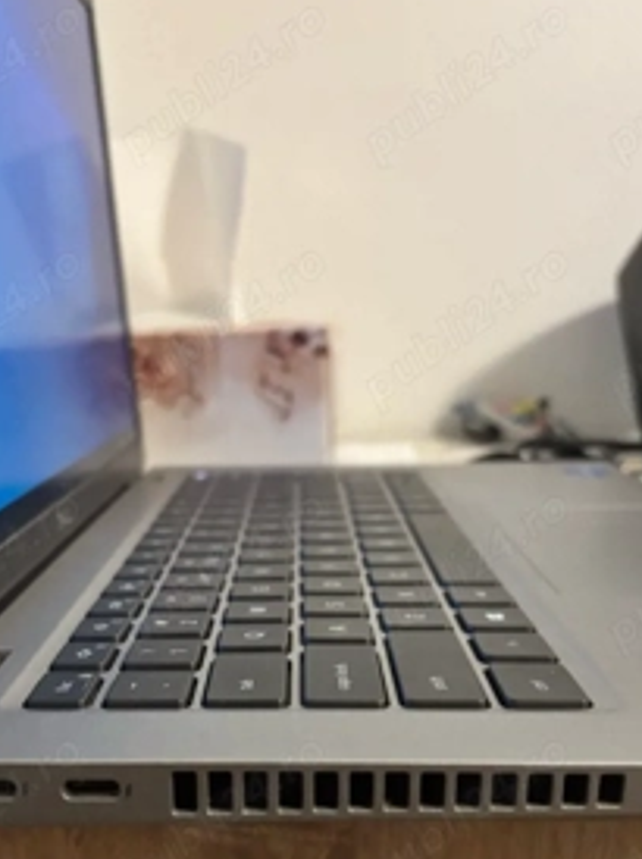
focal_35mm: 38
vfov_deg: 47.8
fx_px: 941
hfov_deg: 37.6
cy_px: 608
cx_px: 285
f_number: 1.6
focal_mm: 5.96
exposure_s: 1/33
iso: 640
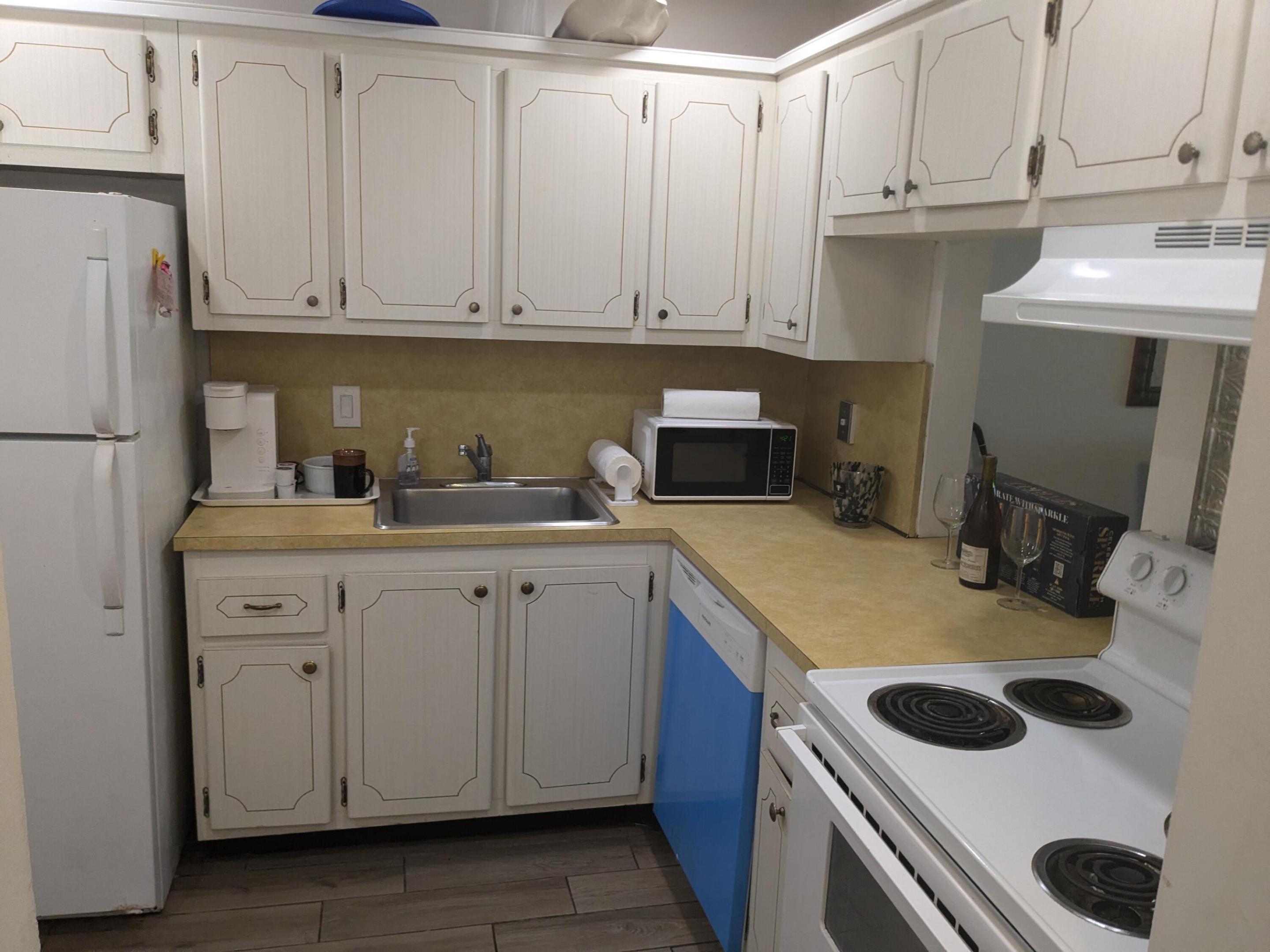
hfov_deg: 65.3
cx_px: 635
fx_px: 991
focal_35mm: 27
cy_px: 476
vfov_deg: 51.4
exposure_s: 1/120
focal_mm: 4.38
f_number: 1.73
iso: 204
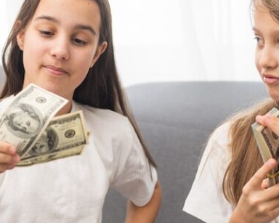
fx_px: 867
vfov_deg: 14.7
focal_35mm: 105
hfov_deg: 18.3
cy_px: 134
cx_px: 122
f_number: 2.8
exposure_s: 1/100
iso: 160
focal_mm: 50
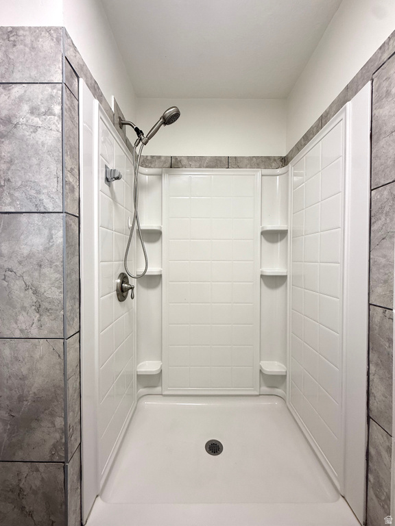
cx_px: 198
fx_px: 213
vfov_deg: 102.1
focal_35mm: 14
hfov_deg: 85.7
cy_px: 263
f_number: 2.2
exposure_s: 1/99
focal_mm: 2.22
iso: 80
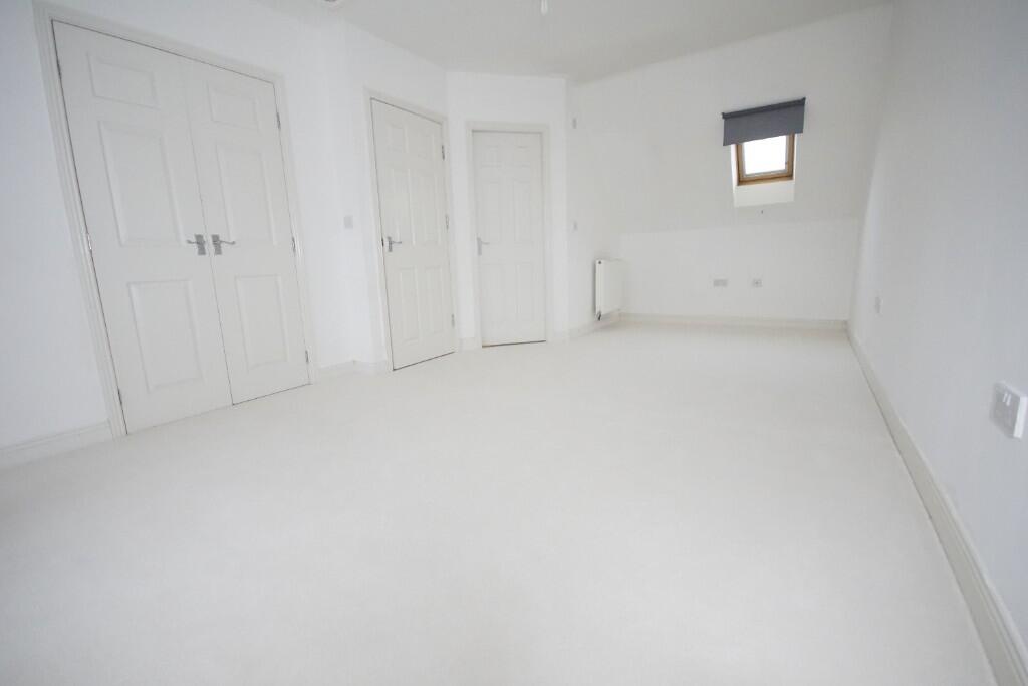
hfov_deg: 100.4
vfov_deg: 77.3
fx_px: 428
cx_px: 514
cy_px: 343
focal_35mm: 15
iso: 3200
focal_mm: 10
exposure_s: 1/125
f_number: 4
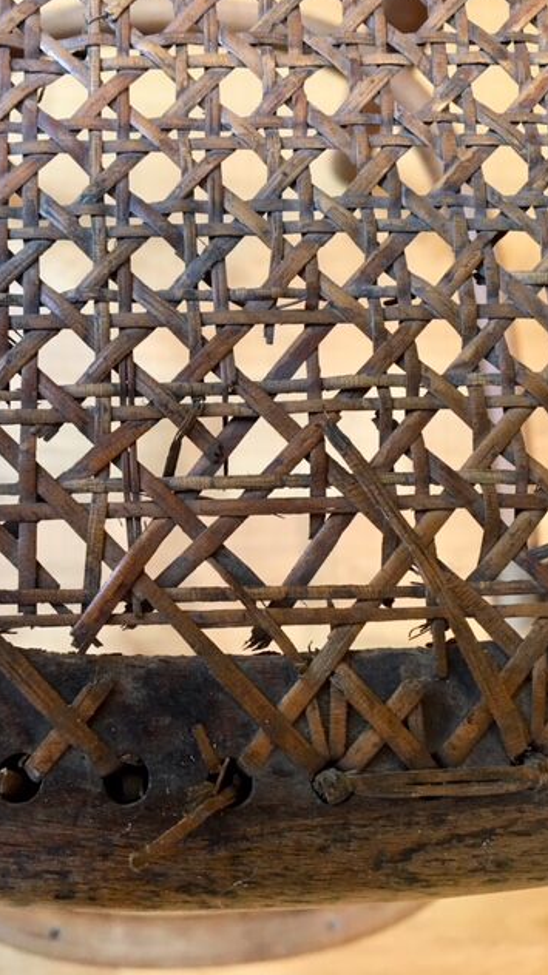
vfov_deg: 61.0
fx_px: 828
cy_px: 483
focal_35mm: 32
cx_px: 184
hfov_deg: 36.3
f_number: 2.2
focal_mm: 4.15
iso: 100
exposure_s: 1/33
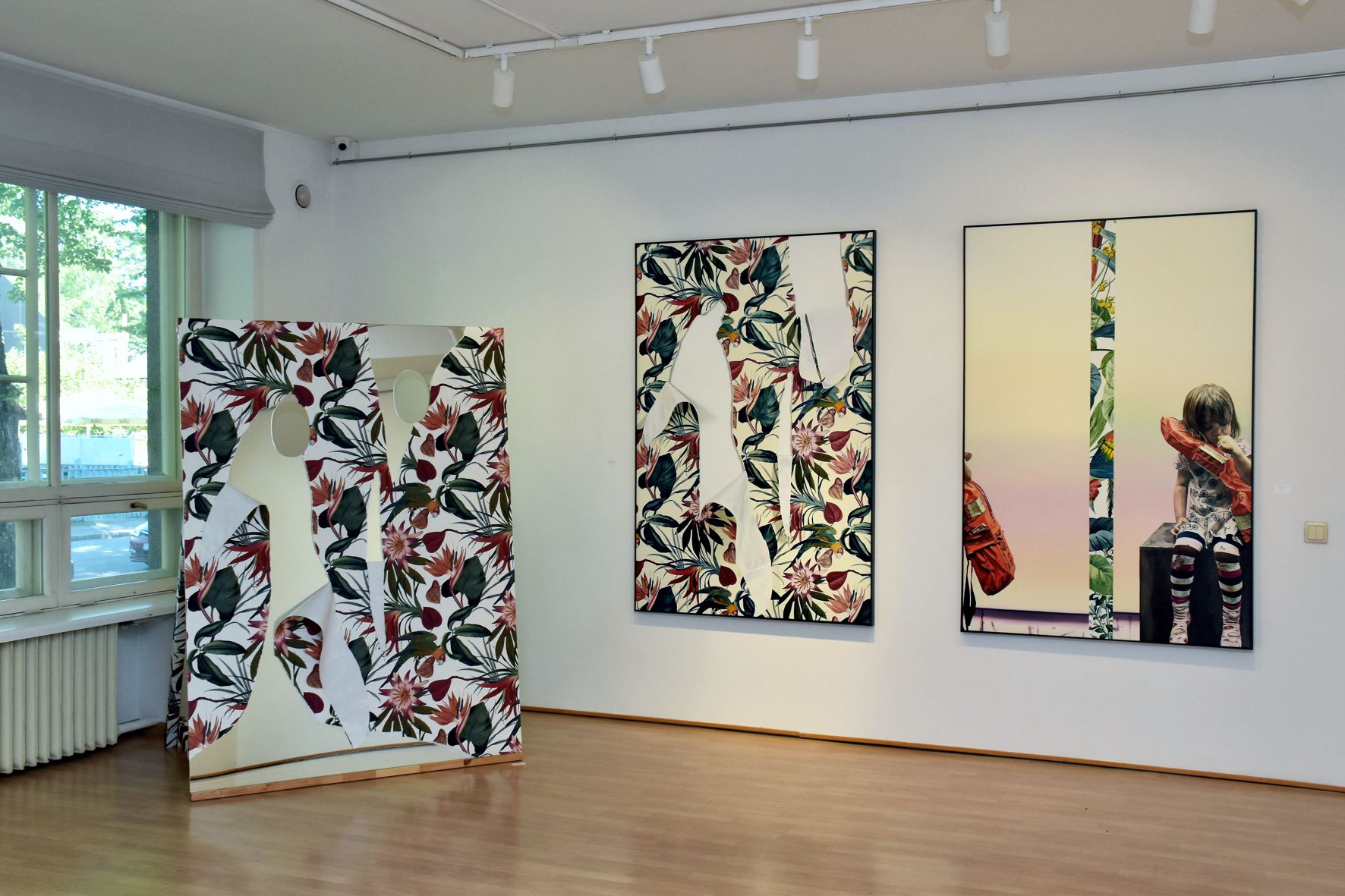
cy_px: 448
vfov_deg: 36.9
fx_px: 1345
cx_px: 672
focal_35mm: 36
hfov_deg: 53.1
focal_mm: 24
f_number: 9
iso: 800
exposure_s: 1/200
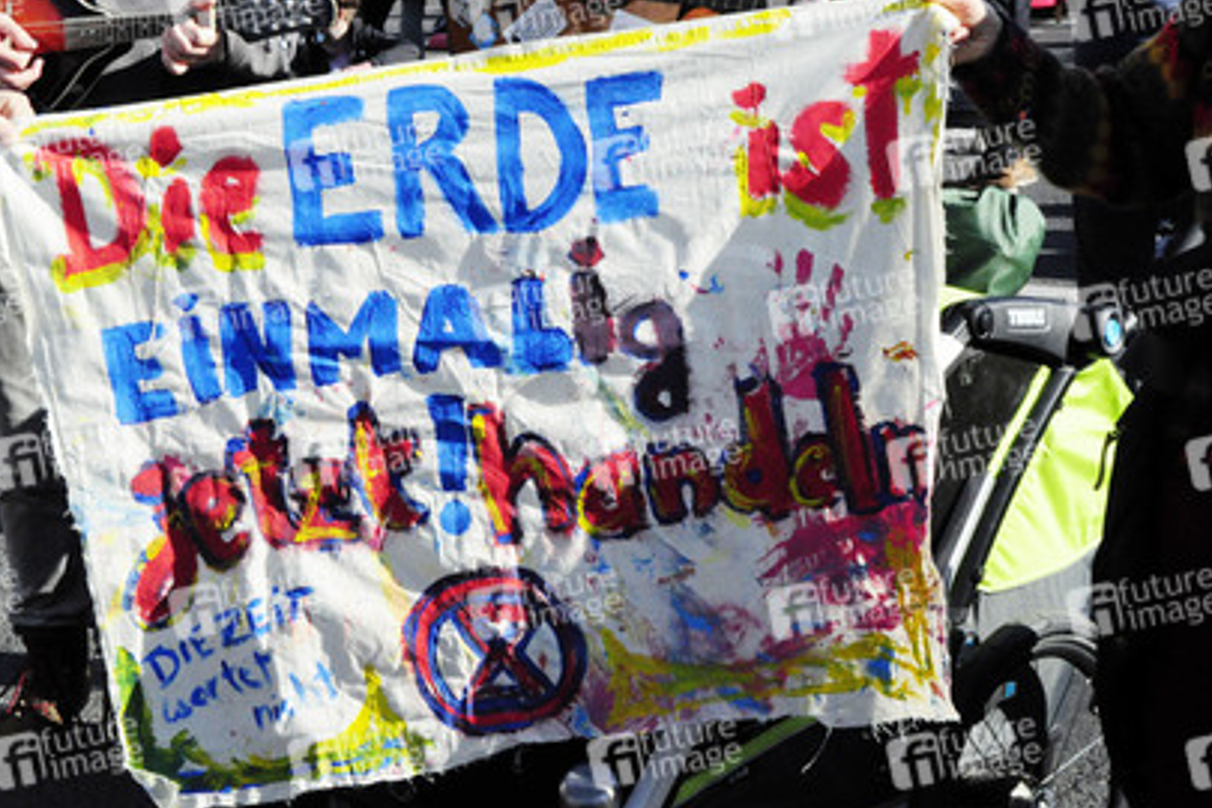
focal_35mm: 80
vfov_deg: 17.1
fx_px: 2693
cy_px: 380
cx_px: 584
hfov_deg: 25.4
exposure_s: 1/1250
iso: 3200
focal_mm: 48
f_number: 18
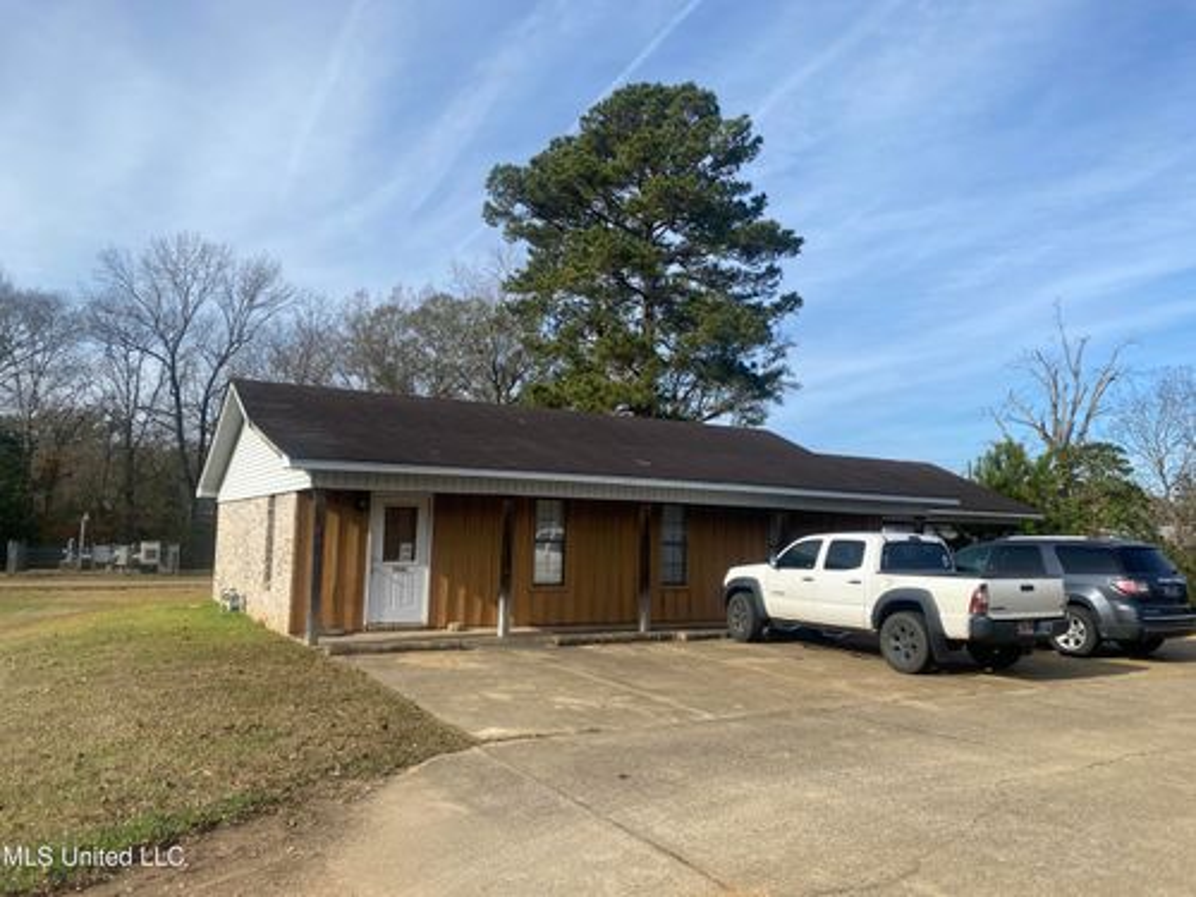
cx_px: 598
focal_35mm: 26
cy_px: 448
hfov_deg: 67.3
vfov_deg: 53.1
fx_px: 898
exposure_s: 1/2967
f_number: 1.8
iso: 32
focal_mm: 4.25
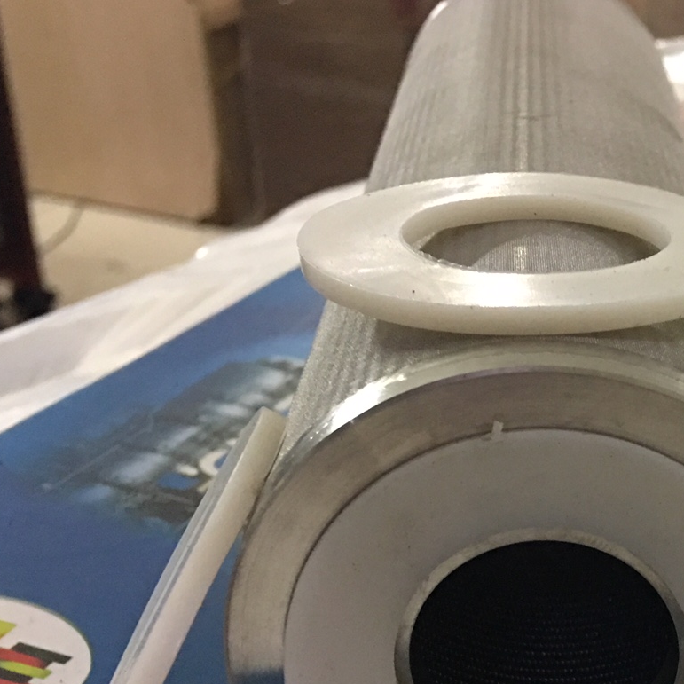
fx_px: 1498
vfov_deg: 25.0
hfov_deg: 24.4
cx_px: 711
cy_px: 614
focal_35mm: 67
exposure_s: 1/8
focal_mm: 4.15
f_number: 2.2
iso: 125
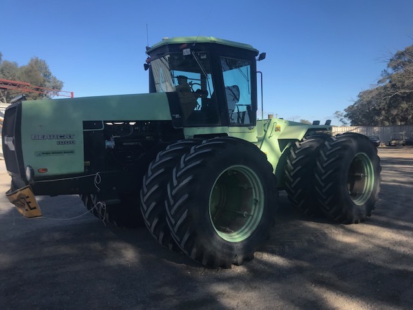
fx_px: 334
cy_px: 155
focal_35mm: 28
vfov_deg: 49.7
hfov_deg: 63.4
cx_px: 206
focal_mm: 3.99
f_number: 1.8
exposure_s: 1/1182
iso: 20
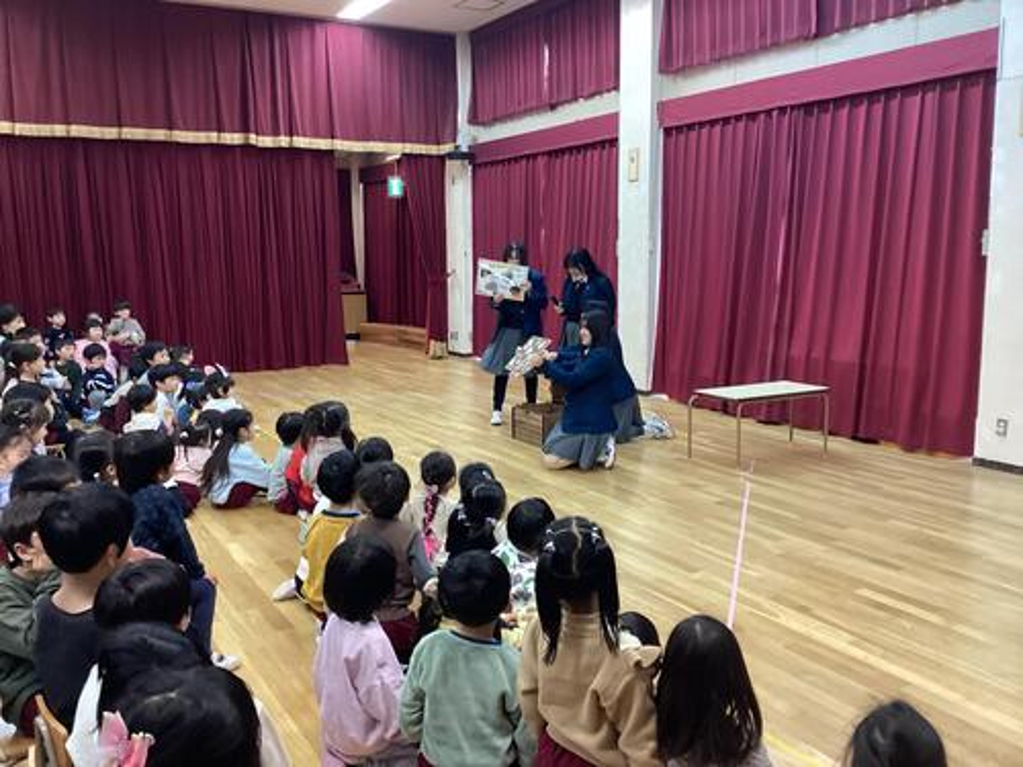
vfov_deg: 45.4
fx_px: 916
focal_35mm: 31
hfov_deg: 58.4
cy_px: 384
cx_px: 512
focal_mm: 3.3
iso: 320
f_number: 2.4
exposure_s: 1/60
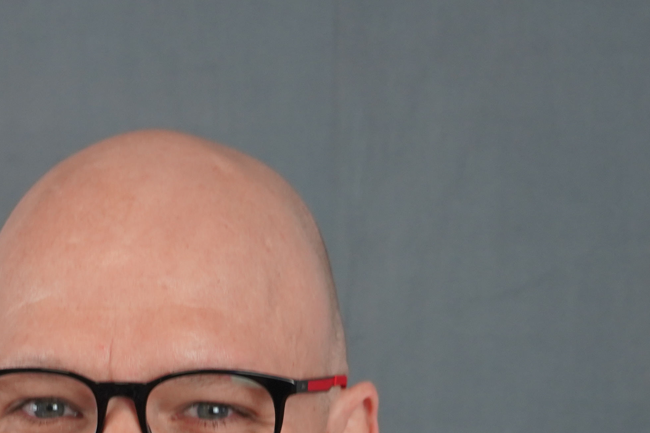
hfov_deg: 12.4
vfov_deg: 8.2
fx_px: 2979
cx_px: 143
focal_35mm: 165
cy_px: 568
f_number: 4
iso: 1000
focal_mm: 54
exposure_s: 1/160
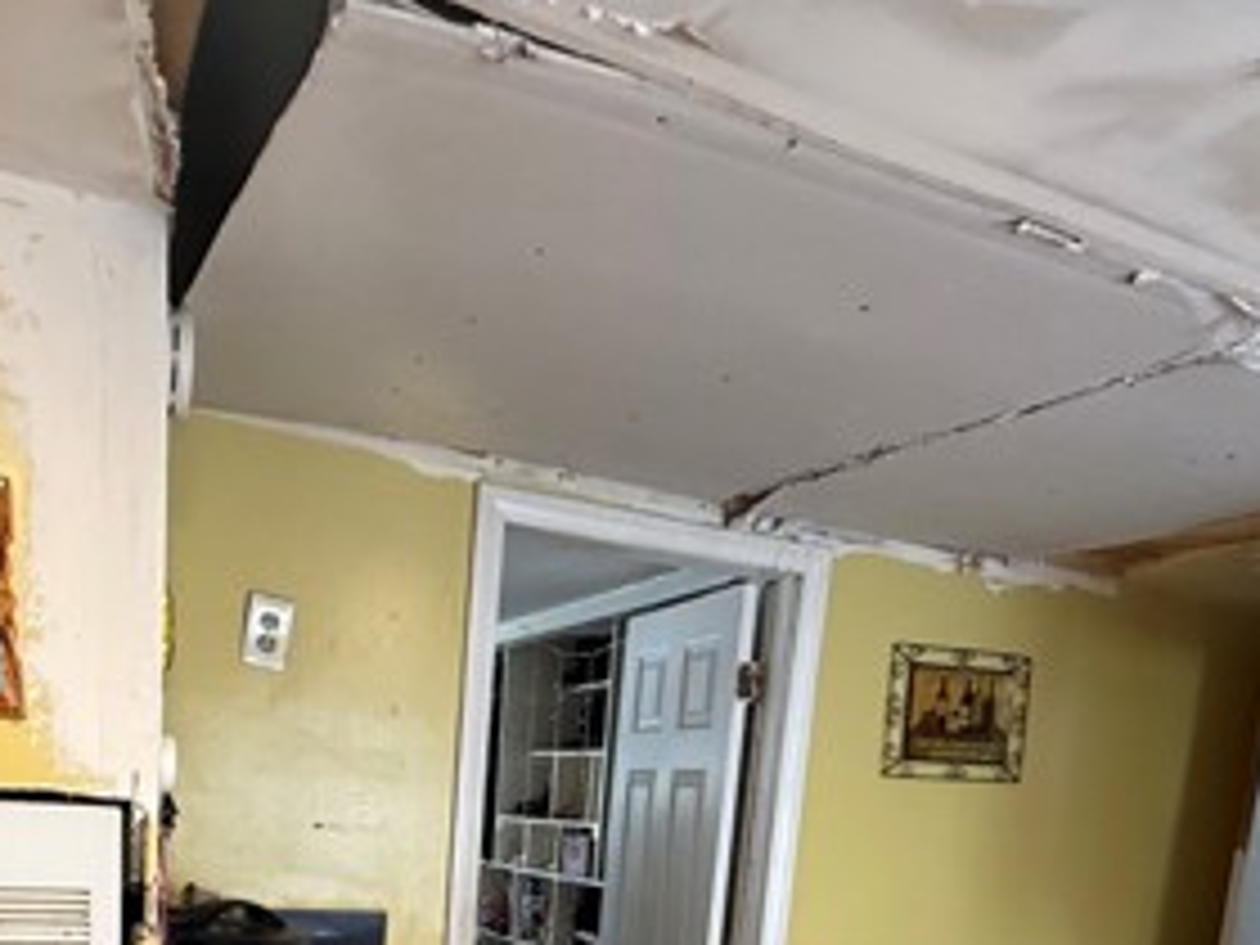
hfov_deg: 56.6
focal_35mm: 32
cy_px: 999
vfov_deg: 38.0
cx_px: 549
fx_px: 1165
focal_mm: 2.22
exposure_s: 1/60
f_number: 2.2
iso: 250
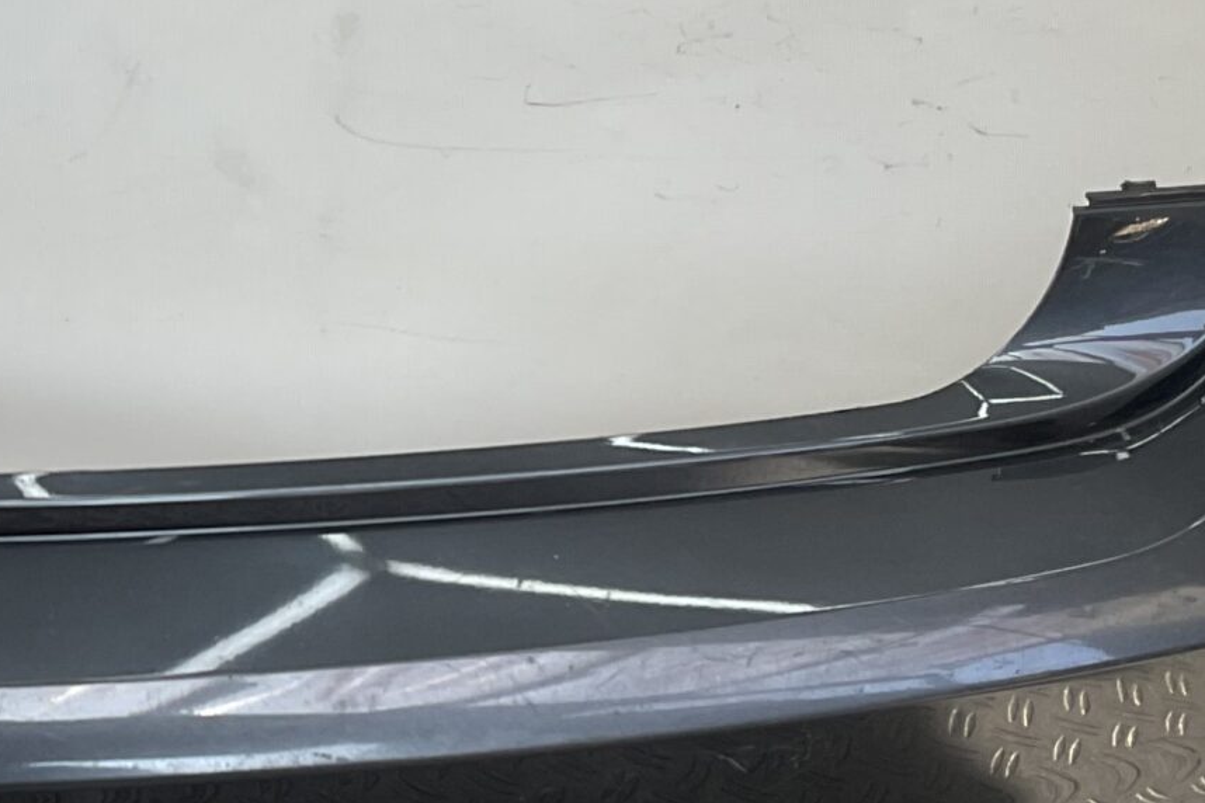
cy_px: 378
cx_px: -20
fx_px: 3012
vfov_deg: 15.2
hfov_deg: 21.8
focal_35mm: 90
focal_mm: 3
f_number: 1.8
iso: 16
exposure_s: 1/195
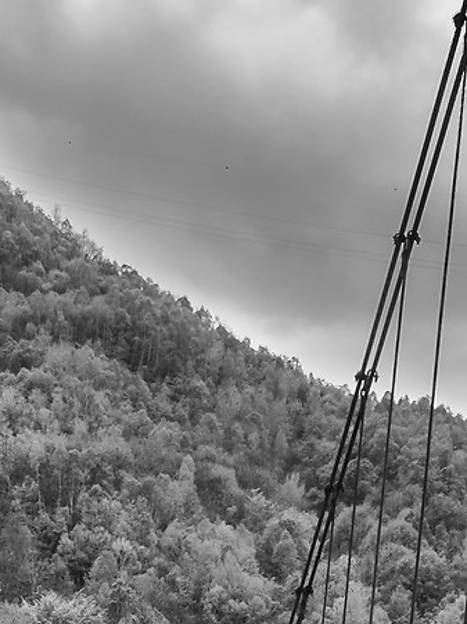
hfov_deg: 19.1
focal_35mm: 77
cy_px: 982
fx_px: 1386
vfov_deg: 20.8
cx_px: 175
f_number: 10
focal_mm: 10
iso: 500
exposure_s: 1/110
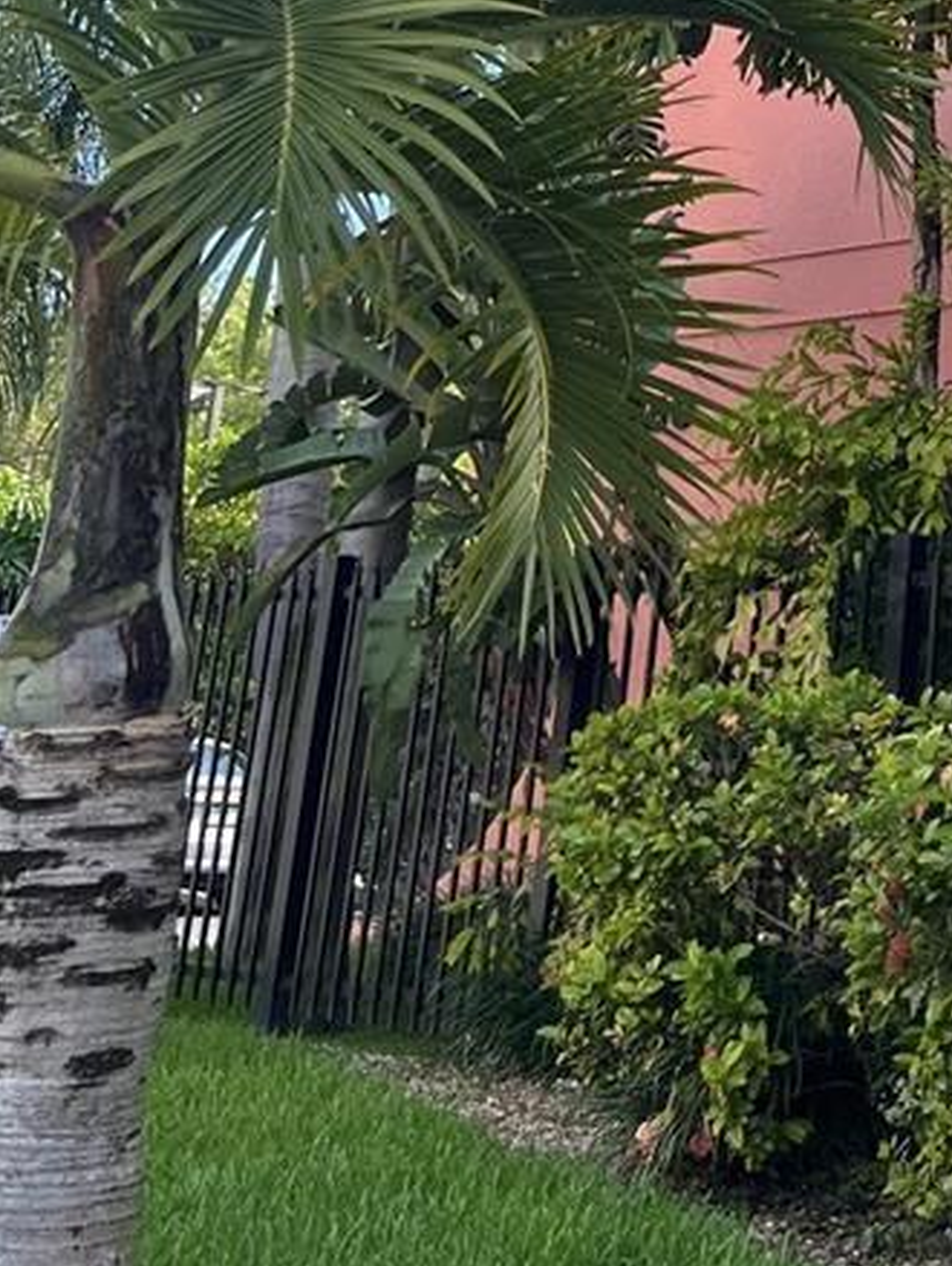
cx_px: 1246
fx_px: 2600
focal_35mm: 71
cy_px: -268
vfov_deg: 24.7
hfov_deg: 19.2
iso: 50
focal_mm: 5.7
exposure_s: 1/1252
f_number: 1.5
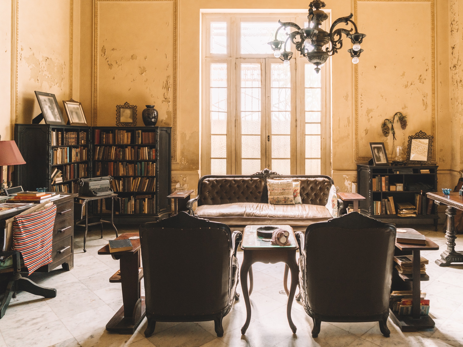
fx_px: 348
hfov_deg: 67.1
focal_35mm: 26
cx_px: 257
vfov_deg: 53.1
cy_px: 173
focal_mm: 24
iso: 1250
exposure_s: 1/160
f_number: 4
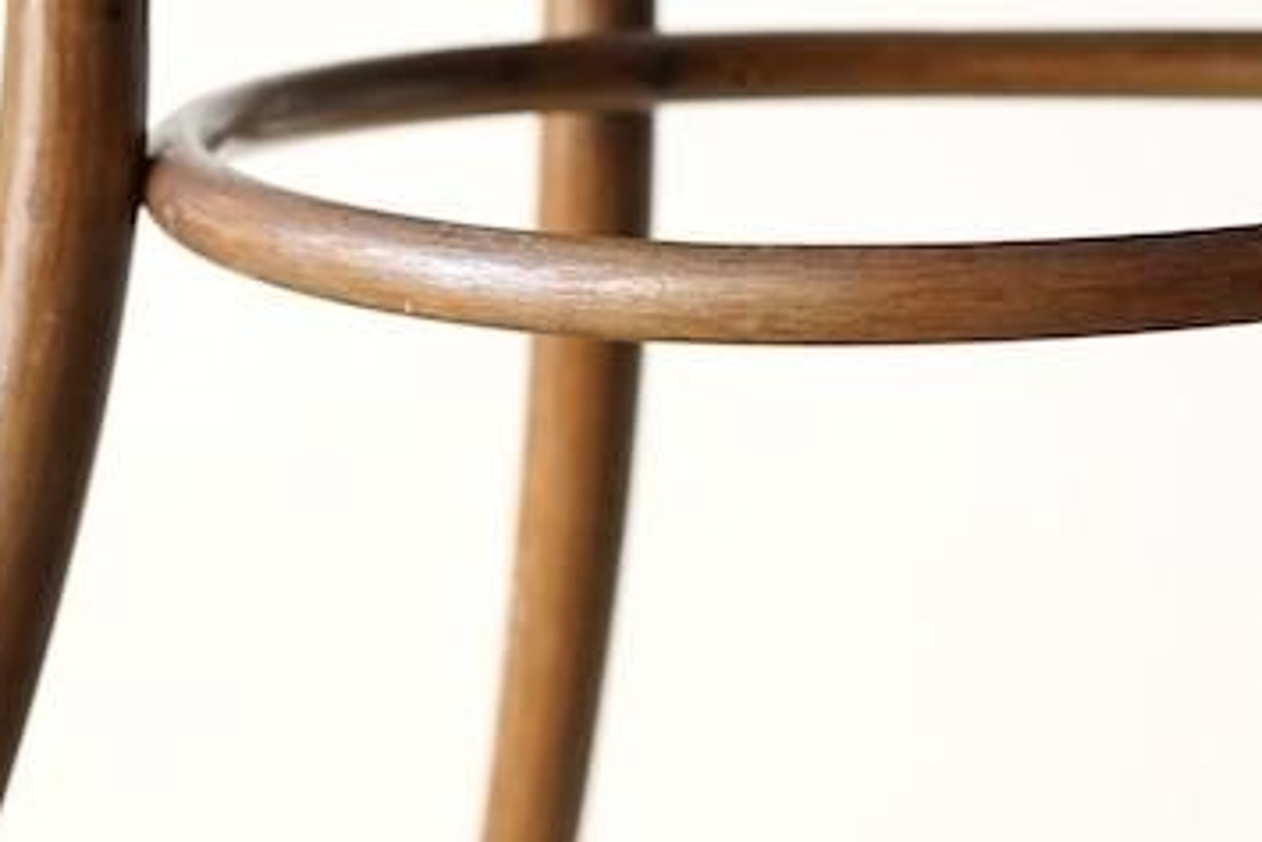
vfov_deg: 7.4
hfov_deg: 11.0
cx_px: 1230
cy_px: 792
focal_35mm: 186
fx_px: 6523
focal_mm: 55
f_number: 2.8
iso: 1600
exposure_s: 1/100
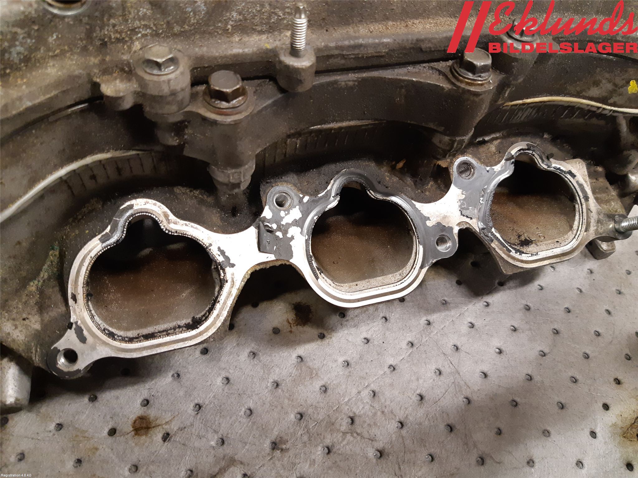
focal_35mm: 26
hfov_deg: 67.3
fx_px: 479
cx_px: 319
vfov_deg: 53.1
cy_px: 239
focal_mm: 3.93
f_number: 1.7
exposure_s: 1/25
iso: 250
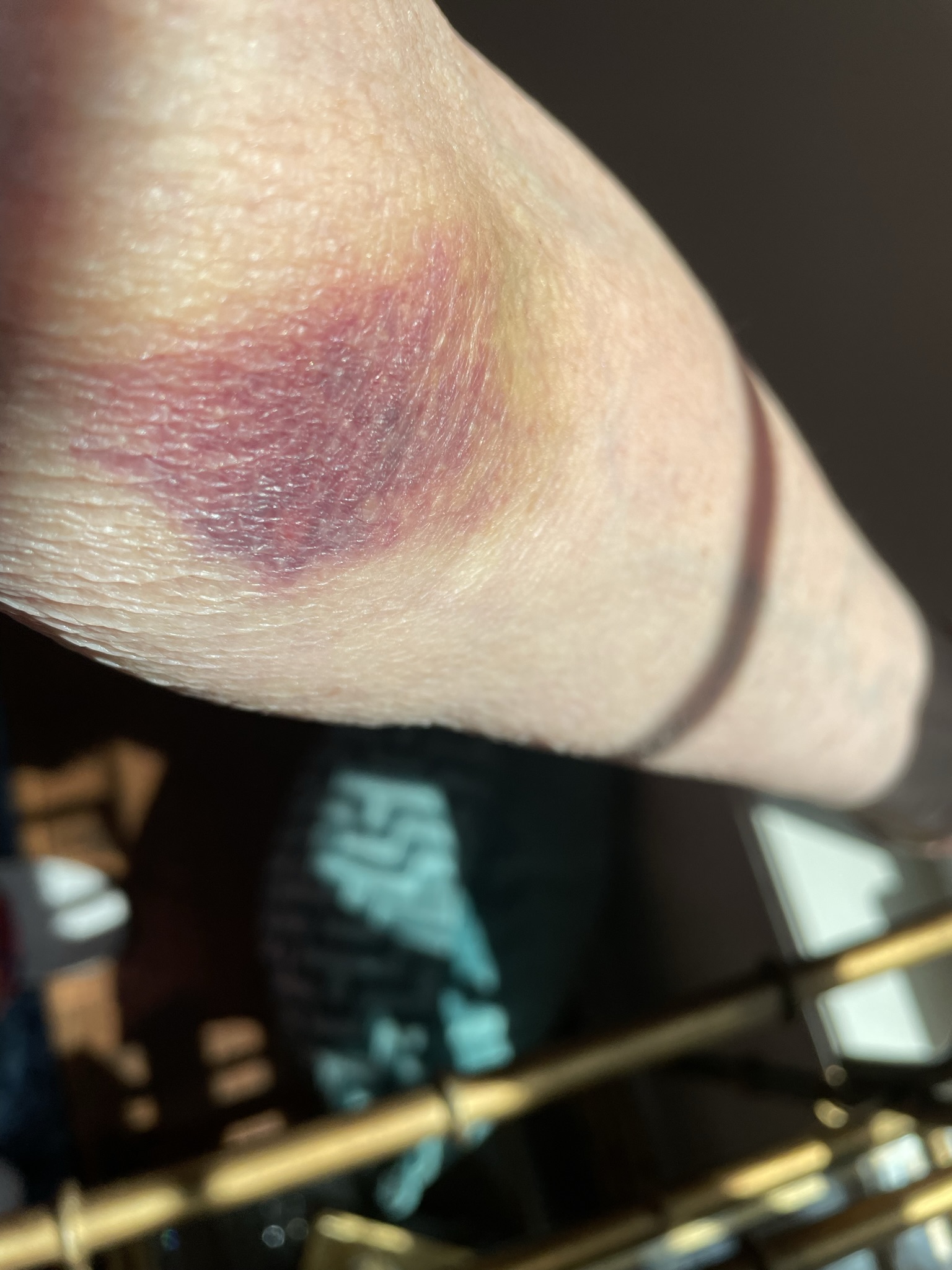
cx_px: 476
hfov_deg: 53.1
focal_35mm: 26
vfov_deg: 67.3
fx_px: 953
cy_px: 635
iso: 32
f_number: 1.6
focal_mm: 4.2
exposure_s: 1/1575
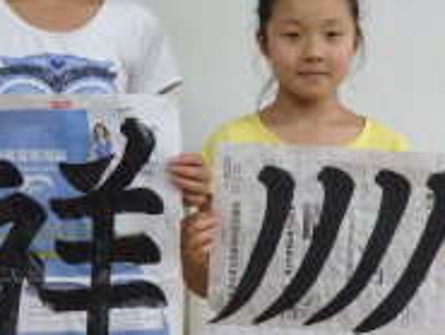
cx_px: 176
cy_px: 93
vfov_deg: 13.9
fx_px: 1364
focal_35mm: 106
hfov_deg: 18.5
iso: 800
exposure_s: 1/80
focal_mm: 7.3
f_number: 3.7
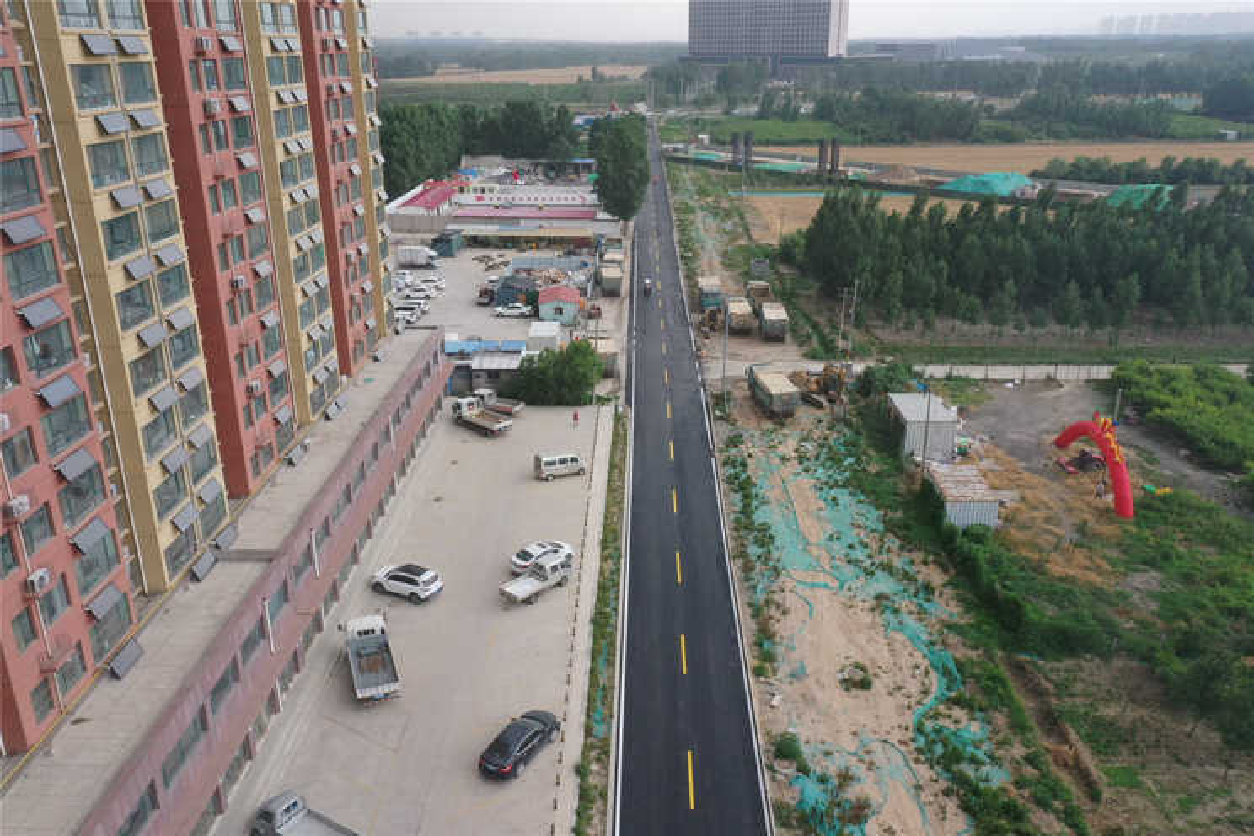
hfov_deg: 65.5
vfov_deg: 46.4
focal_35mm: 28
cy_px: 418
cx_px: 627
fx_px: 975
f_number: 10
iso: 400
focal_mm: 10.26
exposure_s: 1/25
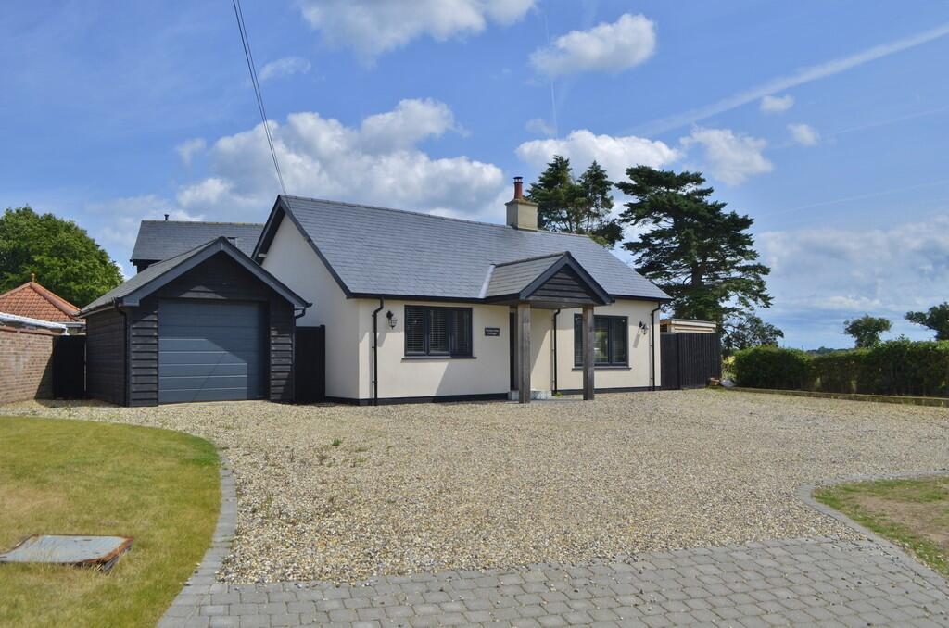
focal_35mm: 27
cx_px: 474
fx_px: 710
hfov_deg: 67.5
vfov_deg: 47.7
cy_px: 314
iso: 100
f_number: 8
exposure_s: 1/250
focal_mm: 18
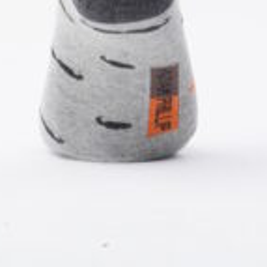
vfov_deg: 8.6
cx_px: 118
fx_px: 1745
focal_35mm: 200
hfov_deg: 8.7
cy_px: -105
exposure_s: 1/125
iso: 100
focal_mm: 50
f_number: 18
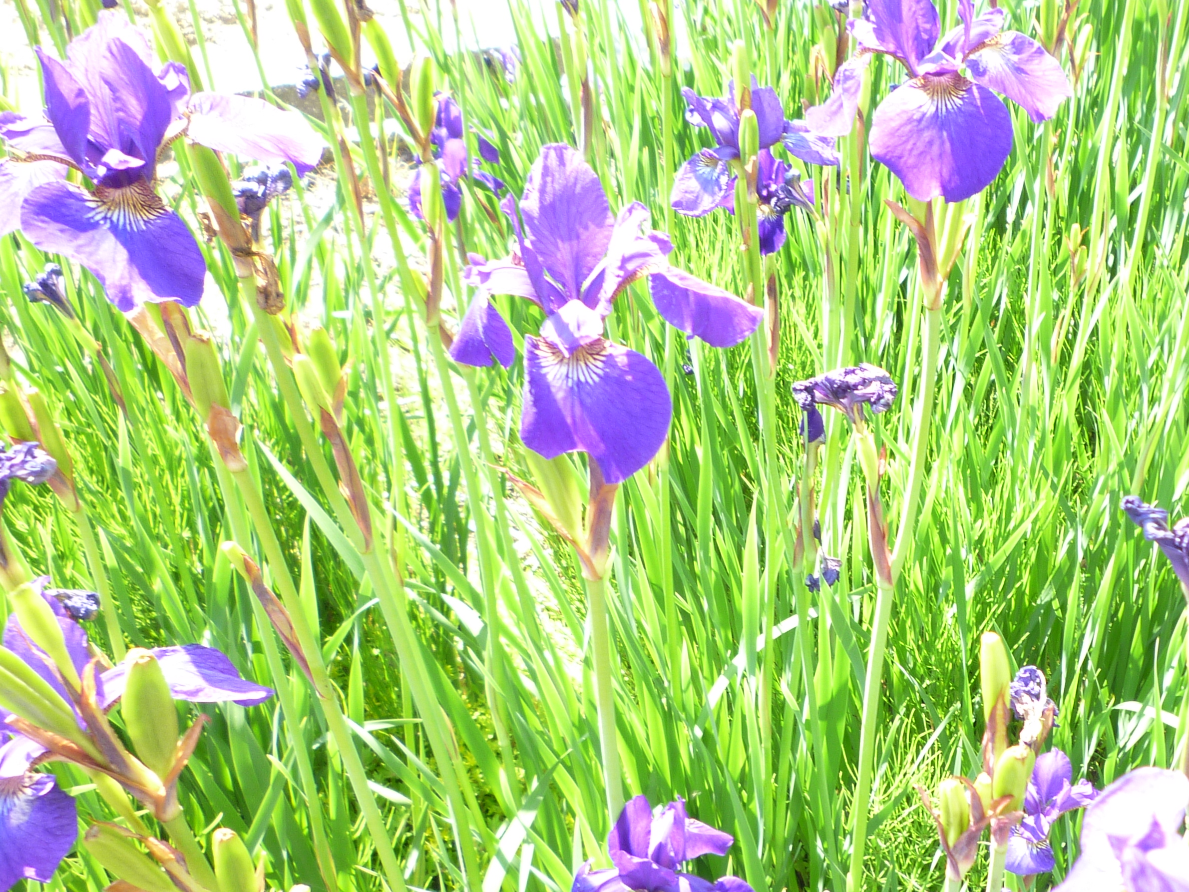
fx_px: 1443
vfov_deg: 34.2
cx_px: 927
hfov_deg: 43.0
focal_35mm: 42
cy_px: 545
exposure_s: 1/80
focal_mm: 4.4
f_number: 2.8
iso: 80
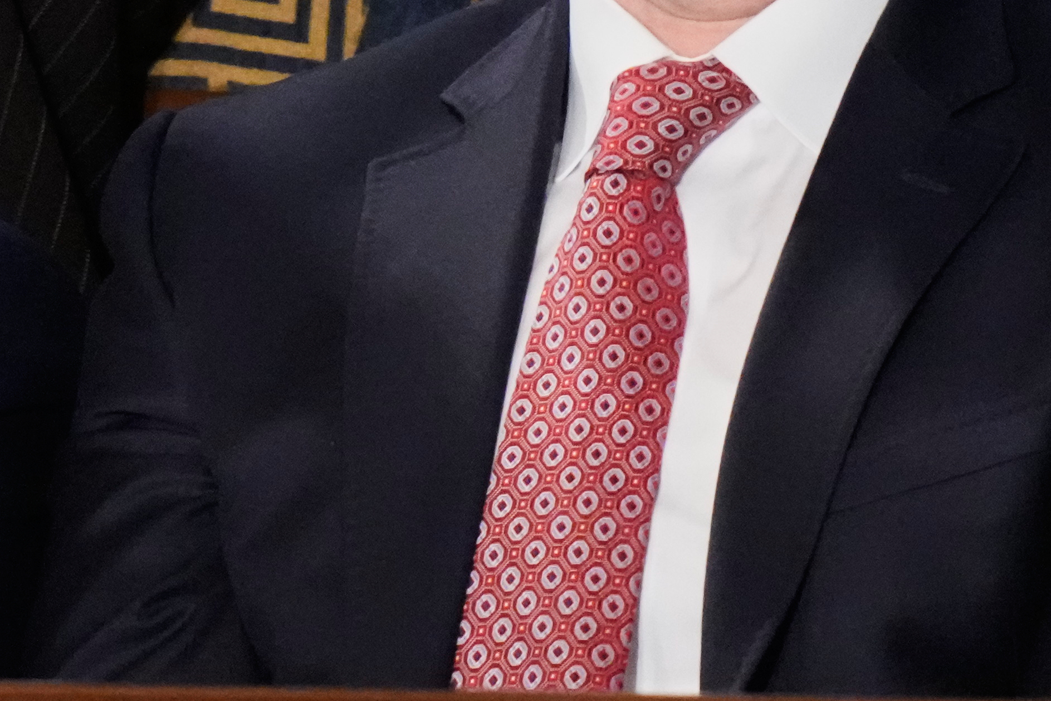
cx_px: 174
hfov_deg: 0.6
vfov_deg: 0.4
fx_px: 104245
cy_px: -113
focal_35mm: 3571
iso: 8000
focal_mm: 800
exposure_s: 1/200
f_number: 5.6
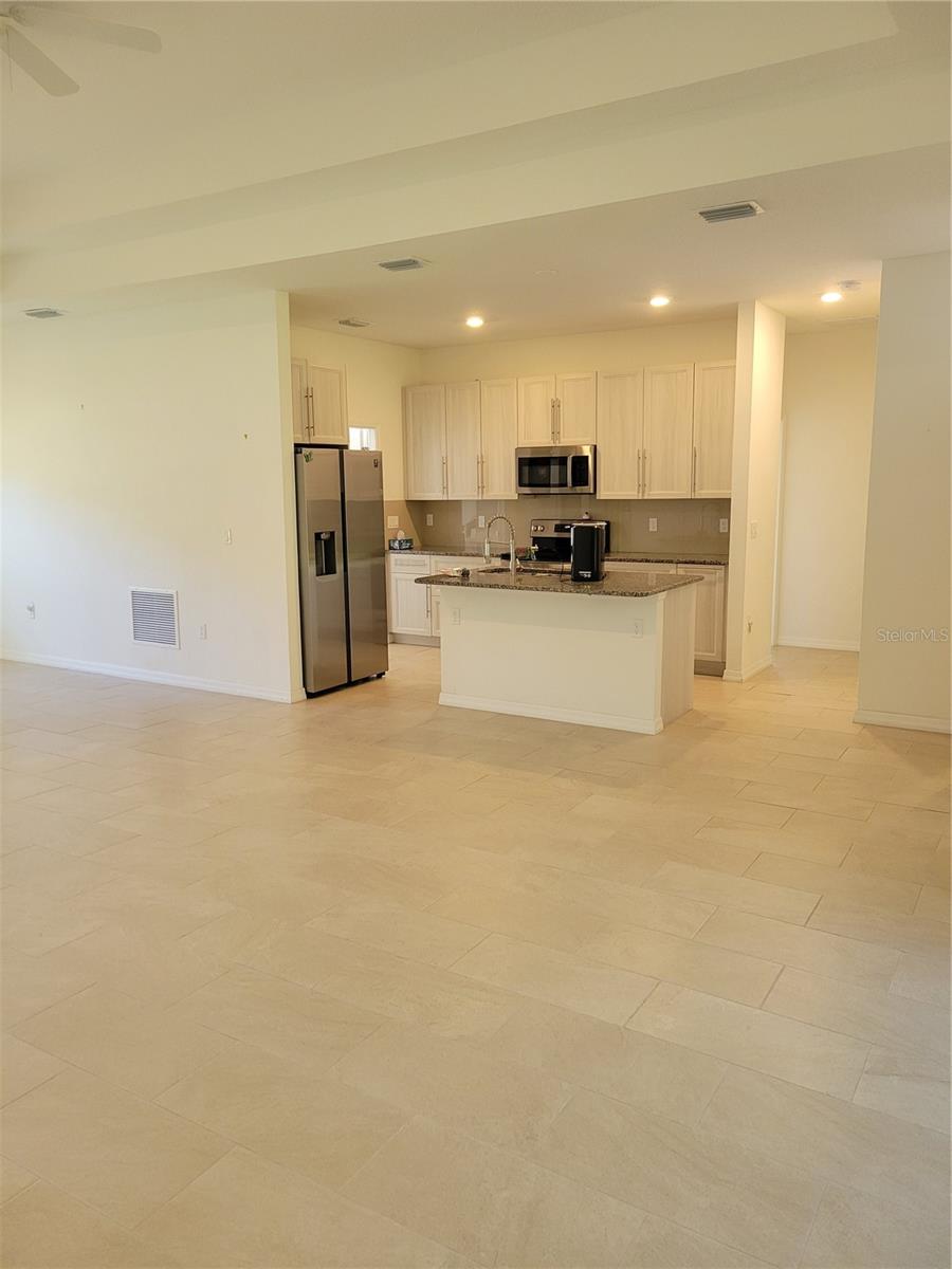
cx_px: 476
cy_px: 634
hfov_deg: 53.1
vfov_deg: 67.3
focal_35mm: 26
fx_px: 953
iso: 250
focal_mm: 5.4
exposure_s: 1/120
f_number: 1.8
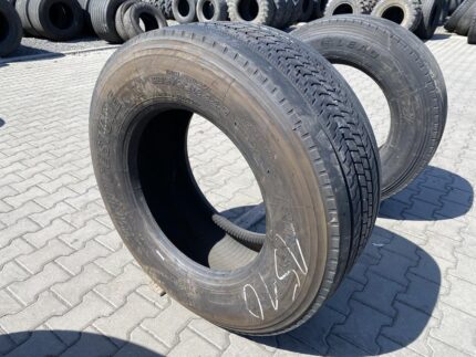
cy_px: 178
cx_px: 238
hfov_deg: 67.3
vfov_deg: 53.1
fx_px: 358
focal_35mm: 26
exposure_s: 1/1300
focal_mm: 4.25
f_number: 1.8
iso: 32
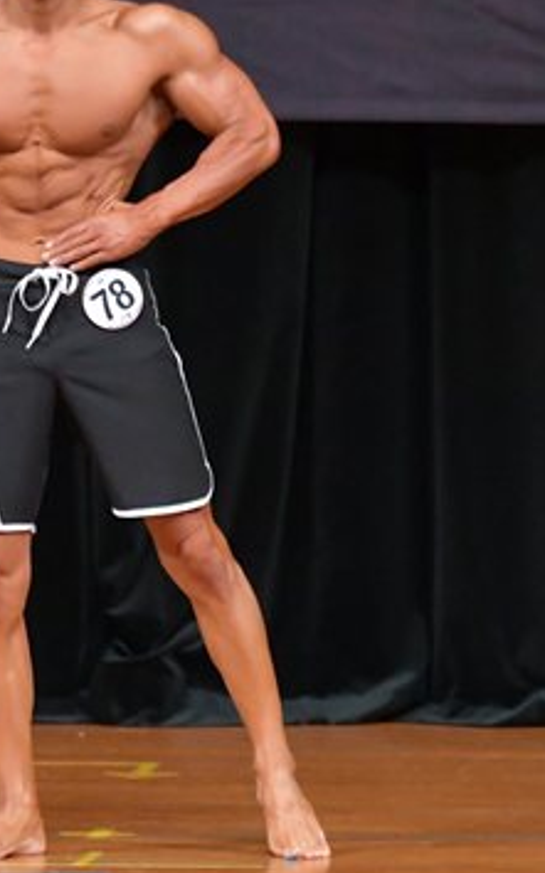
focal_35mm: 603
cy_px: 372
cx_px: 9
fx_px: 14342
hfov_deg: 2.2
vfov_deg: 3.5
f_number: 5.6
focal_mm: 180
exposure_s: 1/400
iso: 5000
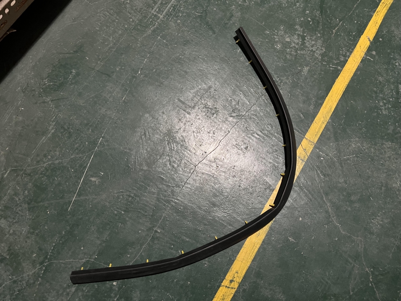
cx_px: 200
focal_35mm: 26
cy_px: 150
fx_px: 301
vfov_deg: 53.1
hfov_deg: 67.3
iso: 640
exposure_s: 1/39
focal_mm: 5.7
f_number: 1.5
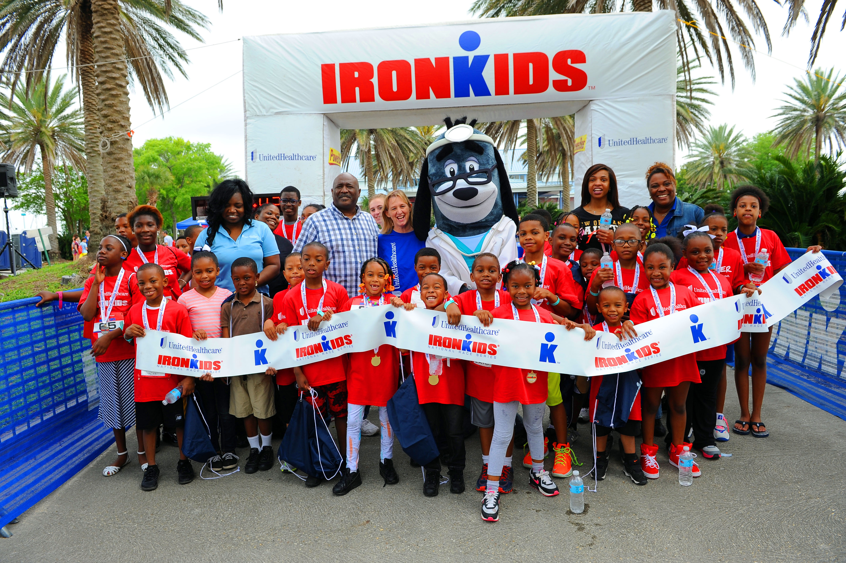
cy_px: 282
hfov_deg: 73.8
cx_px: 423
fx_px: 564
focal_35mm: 24
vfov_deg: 53.1
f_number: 6.3
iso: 250
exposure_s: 1/200
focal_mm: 24
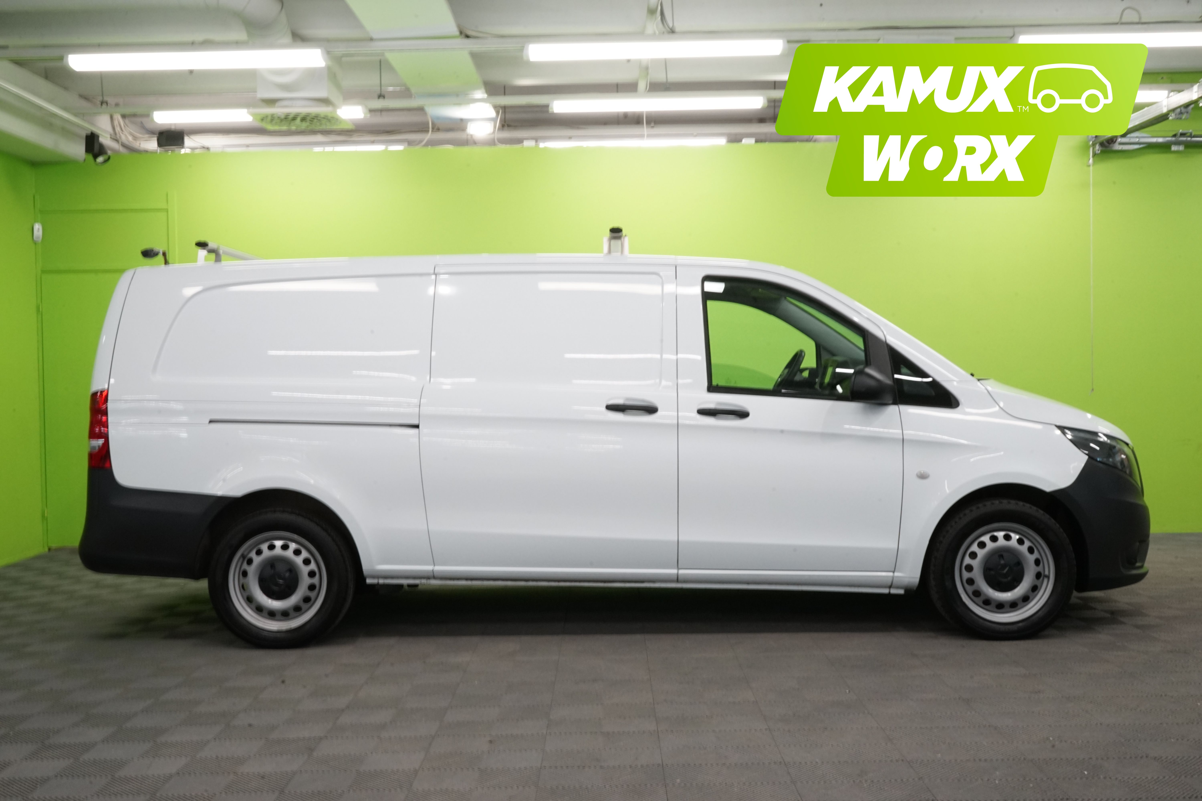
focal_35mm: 38
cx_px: 601
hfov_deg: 50.7
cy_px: 400
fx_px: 1269
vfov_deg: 35.1
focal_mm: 38
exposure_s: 1/8
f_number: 25
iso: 1600
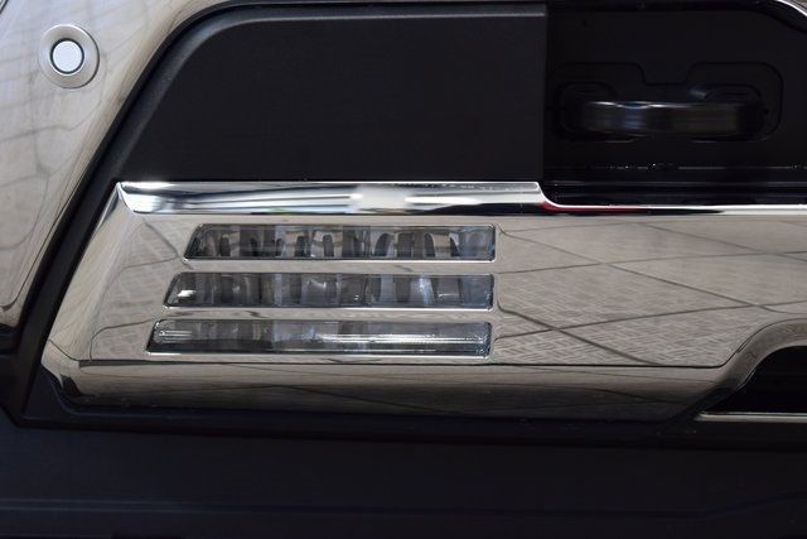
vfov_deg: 13.0
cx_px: 404
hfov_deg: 19.5
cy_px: 270
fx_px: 2354
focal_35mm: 105
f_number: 7.1
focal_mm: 70
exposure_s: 1/30
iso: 1100
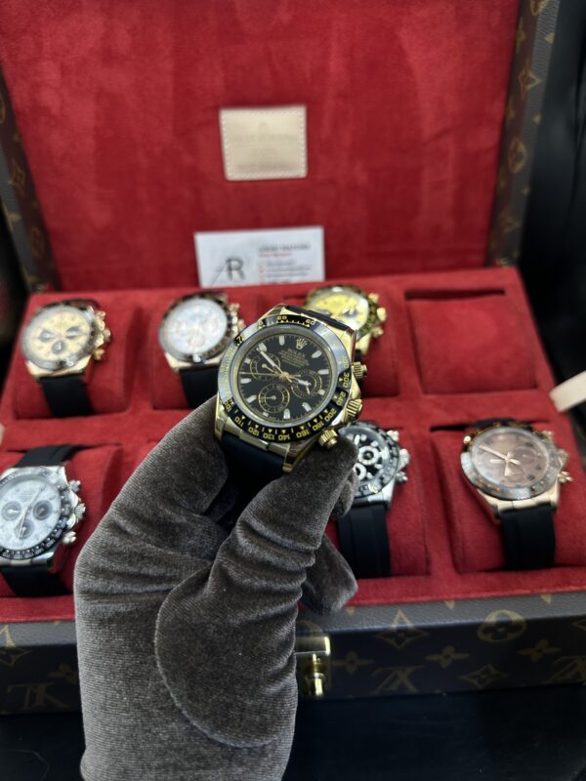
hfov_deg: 56.8
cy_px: 390
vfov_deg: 71.6
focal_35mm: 24
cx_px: 293
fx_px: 542
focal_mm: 6.86
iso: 80
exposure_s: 1/570
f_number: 1.78
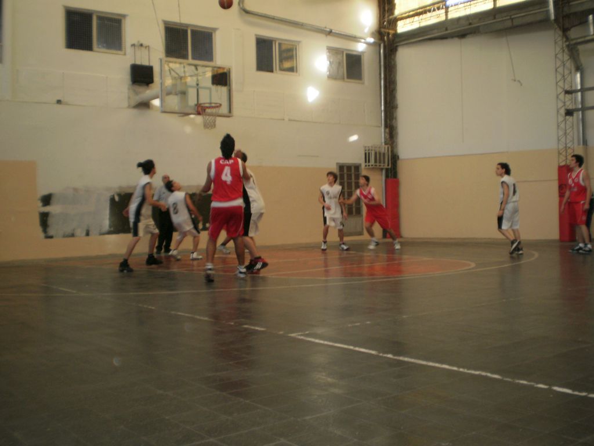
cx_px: 297
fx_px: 721
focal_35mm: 42
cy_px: 223
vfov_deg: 34.3
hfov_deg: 44.8
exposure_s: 1/40
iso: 125
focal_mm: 7.4
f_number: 3.5
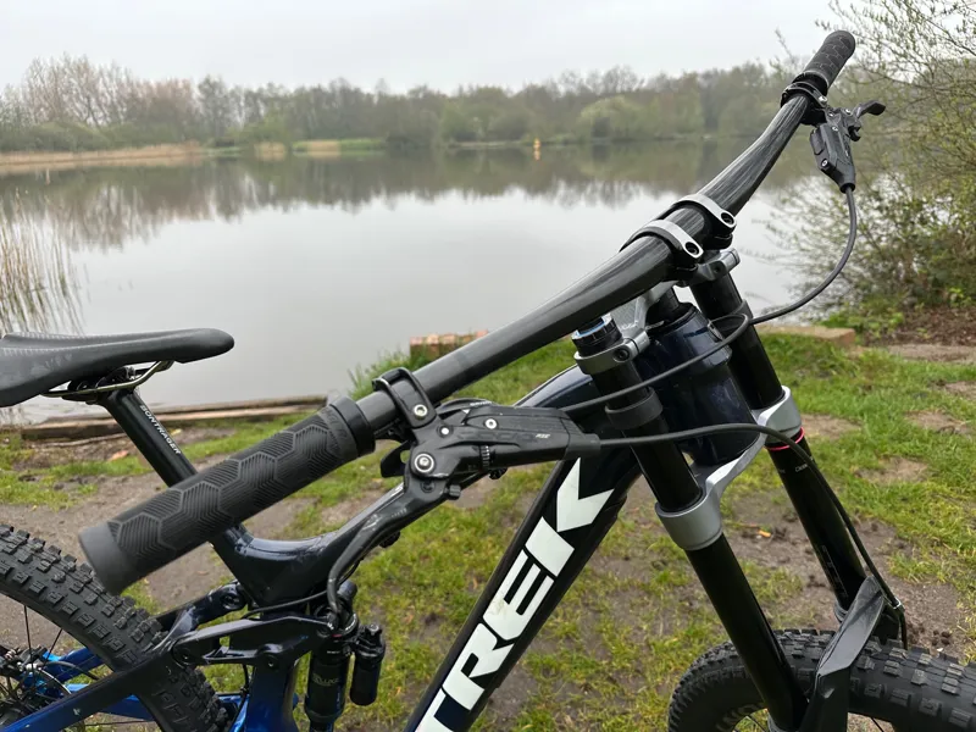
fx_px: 677
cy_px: 366
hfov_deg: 71.6
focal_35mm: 24
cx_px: 488
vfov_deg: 56.8
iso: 80
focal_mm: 6.86
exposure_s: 1/567
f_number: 1.78
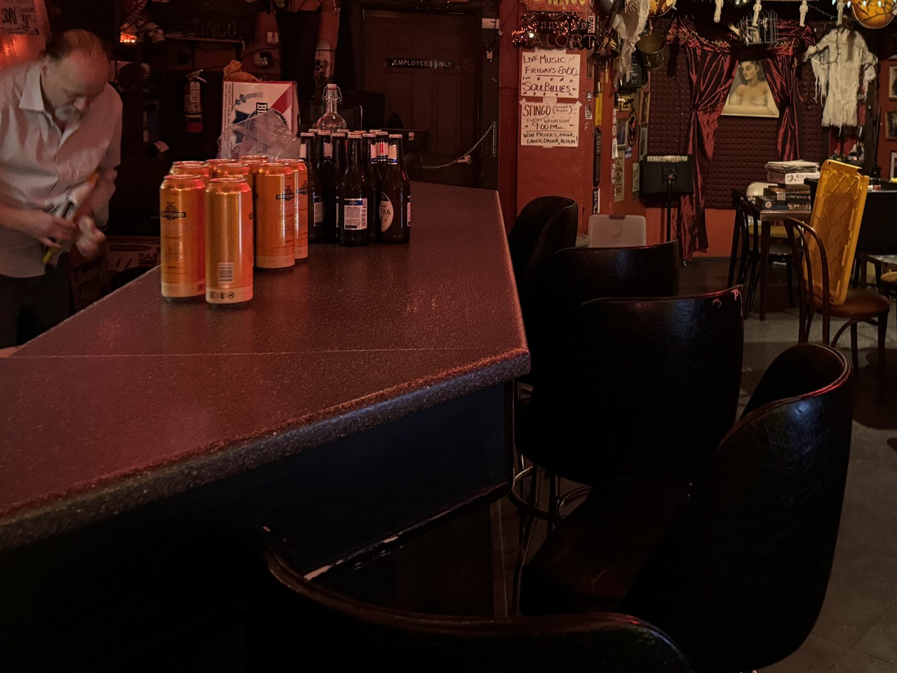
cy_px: 175
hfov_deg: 48.5
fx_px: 985
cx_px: 567
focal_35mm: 38
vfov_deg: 36.9
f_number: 1.78
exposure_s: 1/30
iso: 1600
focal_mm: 6.76
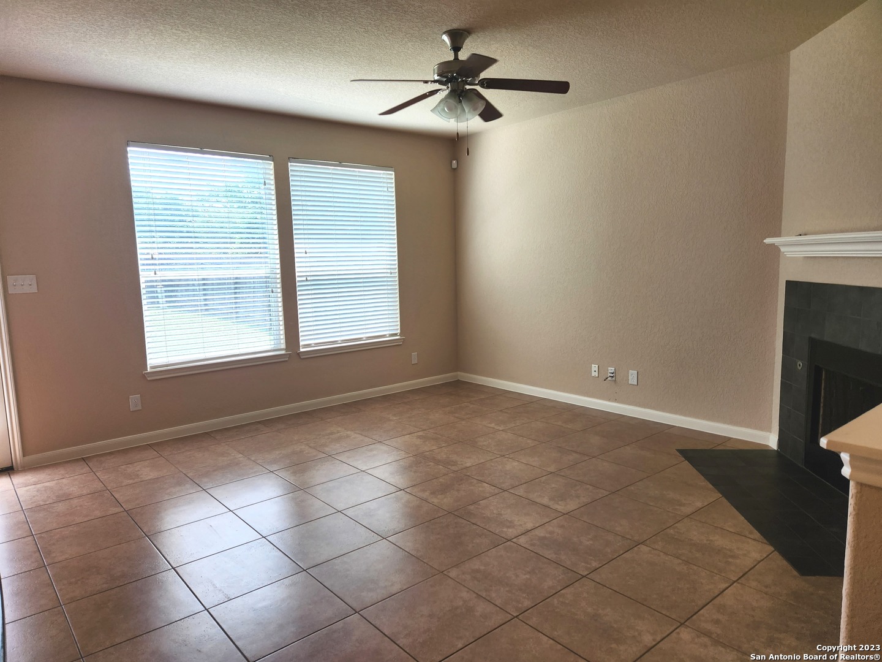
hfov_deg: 73.9
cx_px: 441
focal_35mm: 23
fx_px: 586
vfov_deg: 58.9
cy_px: 331
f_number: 1.8
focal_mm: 5.4
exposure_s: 1/180
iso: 40
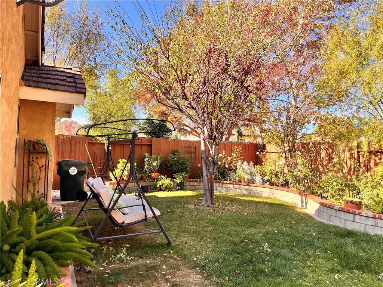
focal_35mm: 26
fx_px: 288
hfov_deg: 67.3
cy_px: 144
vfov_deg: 53.1
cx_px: 192
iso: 50
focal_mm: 5.1
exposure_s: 1/761
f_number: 1.6
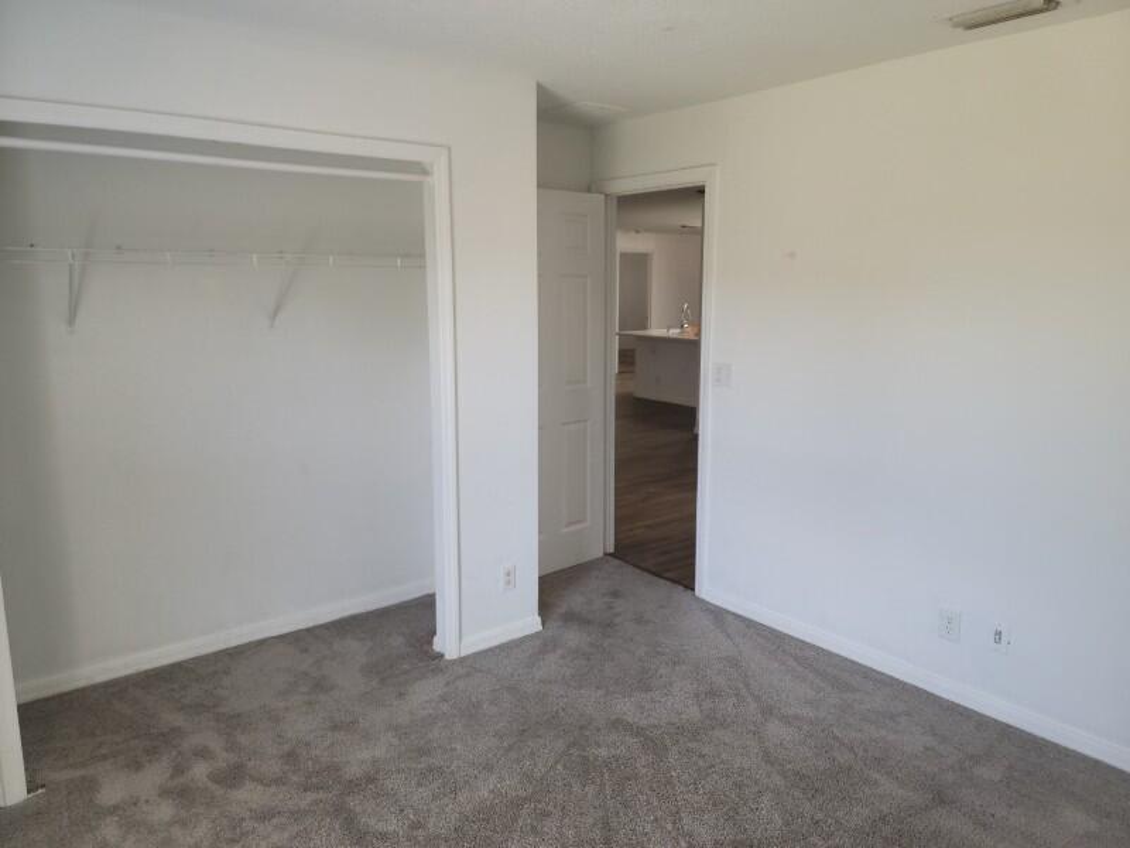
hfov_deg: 69.4
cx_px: 565
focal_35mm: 25
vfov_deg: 54.9
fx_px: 816
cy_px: 424
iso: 64
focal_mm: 7
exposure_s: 1/60
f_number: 1.8
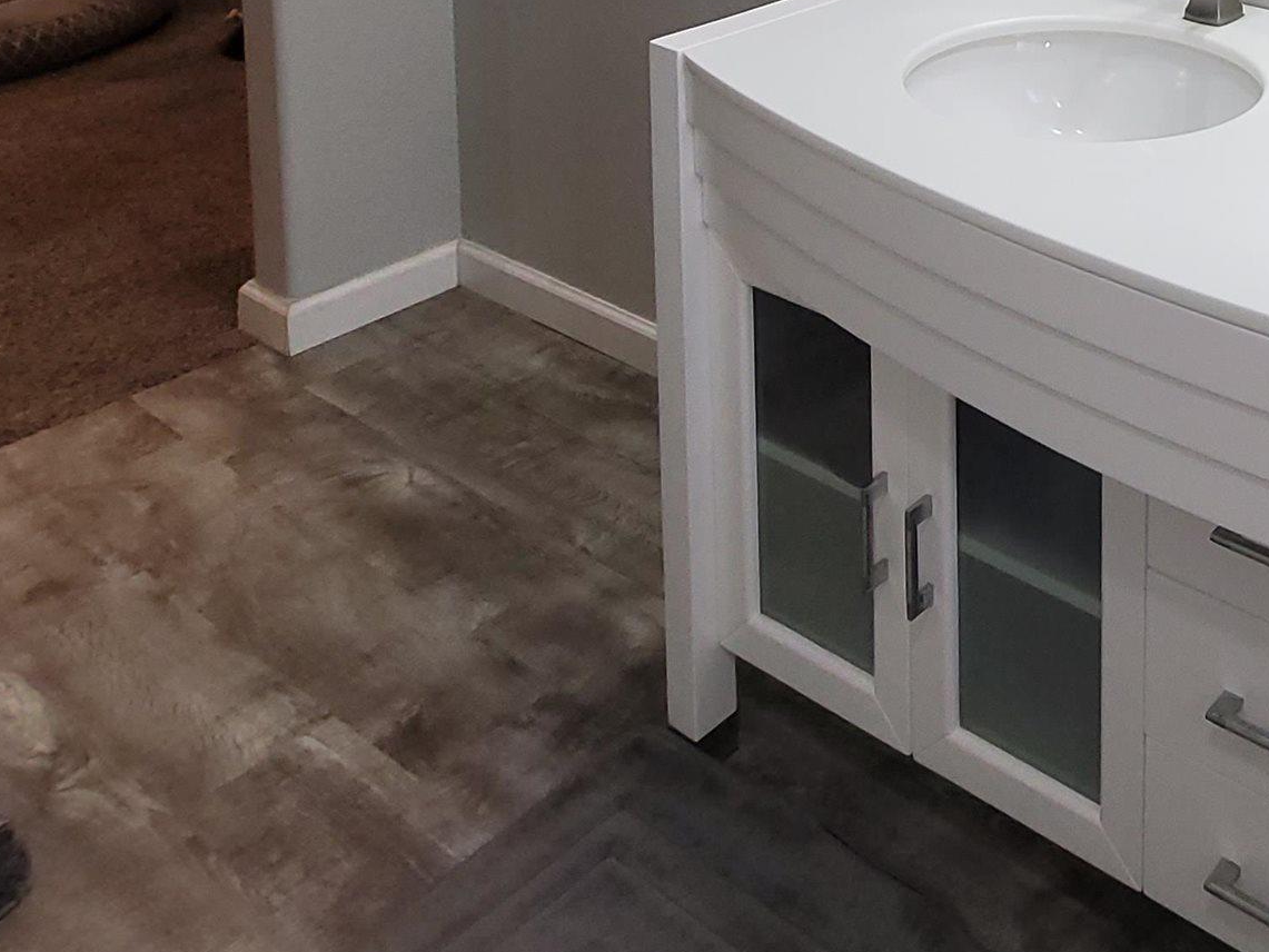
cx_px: 1451
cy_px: -277
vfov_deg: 31.6
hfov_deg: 40.4
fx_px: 1283
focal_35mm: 35
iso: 80
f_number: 2.2
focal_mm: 2.2
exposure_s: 1/60
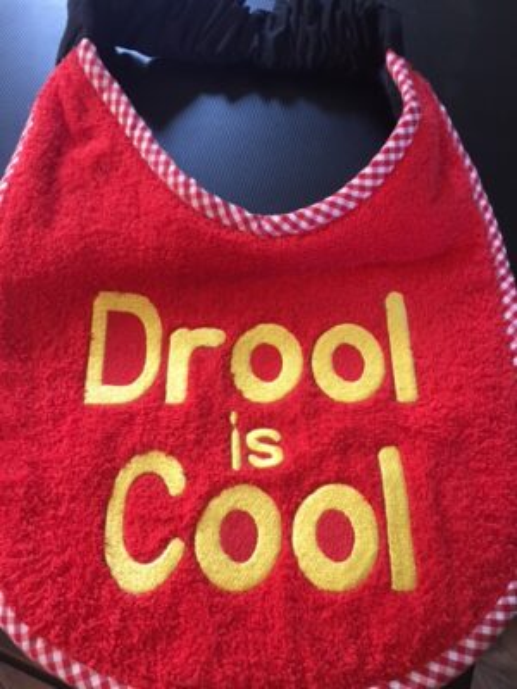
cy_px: 344
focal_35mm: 29
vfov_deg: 61.7
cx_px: 258
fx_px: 577
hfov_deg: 48.2
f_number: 2.2
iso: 125
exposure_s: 1/17
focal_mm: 4.15
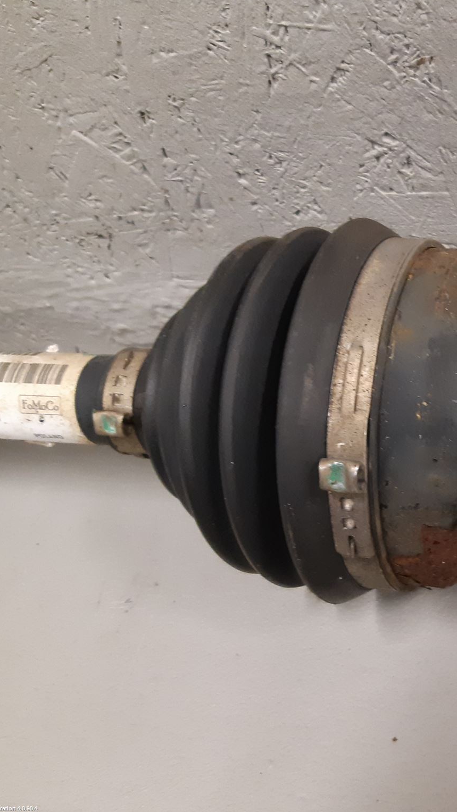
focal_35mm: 38
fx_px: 819
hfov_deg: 27.9
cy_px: 405
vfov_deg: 52.8
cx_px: 526
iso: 250
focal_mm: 3.93
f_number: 1.7
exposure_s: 1/50
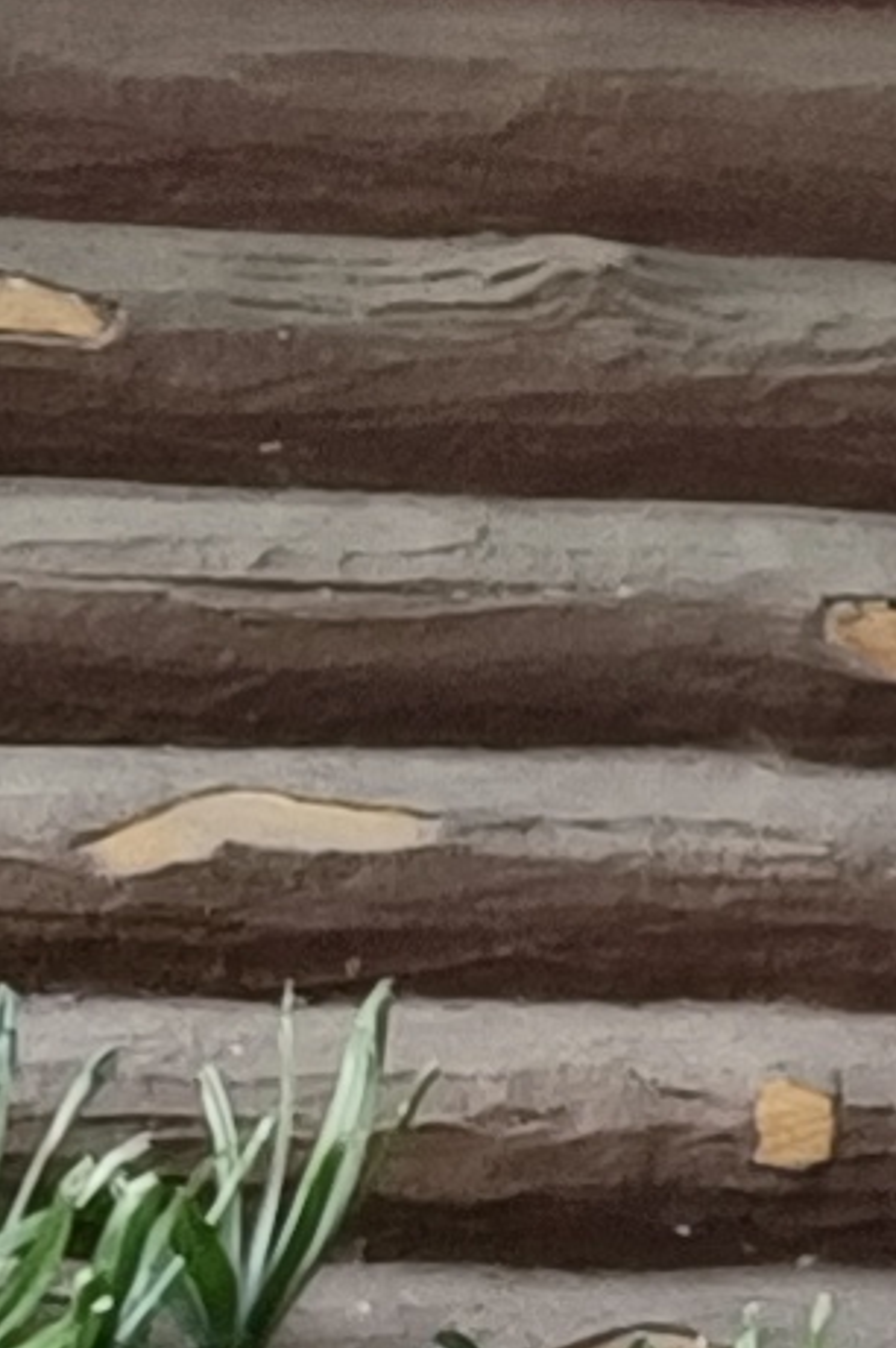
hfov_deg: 4.3
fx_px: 9010
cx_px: 5663
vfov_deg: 8.2
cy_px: 2403
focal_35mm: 241
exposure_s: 1/50
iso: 160
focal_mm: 4.84
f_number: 1.8
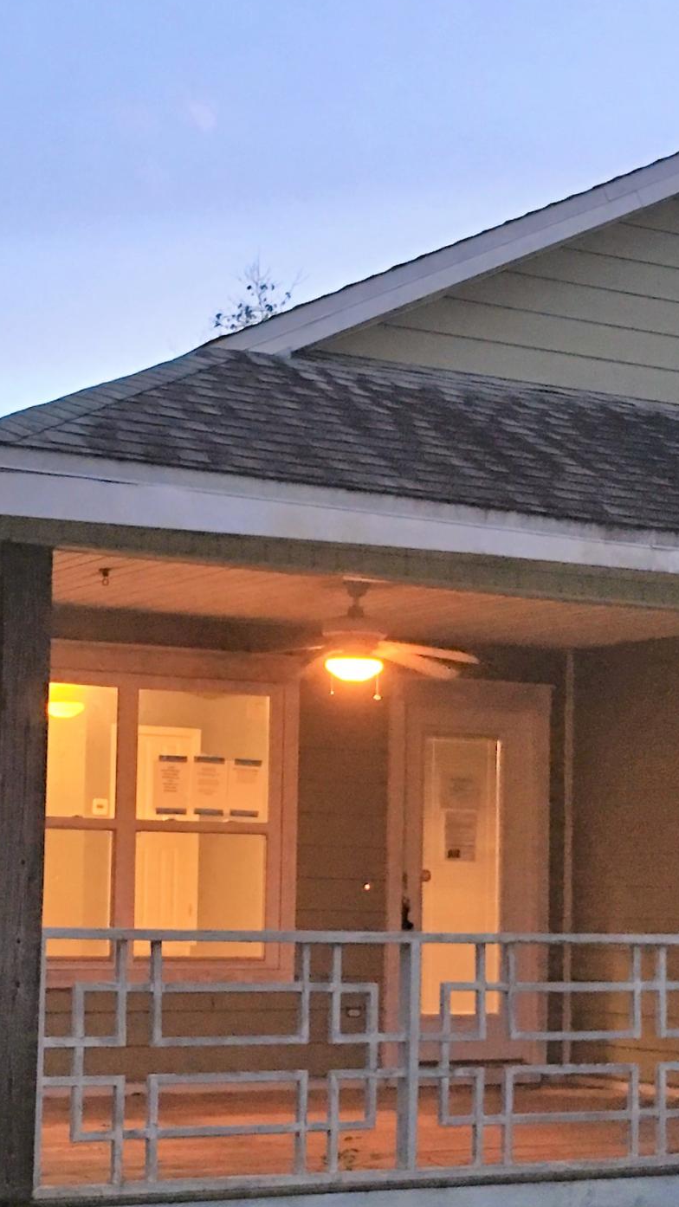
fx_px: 2177
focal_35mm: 68
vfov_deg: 30.8
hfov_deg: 17.7
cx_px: 311
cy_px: 796
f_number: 2.2
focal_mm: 4.15
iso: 64
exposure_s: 1/4
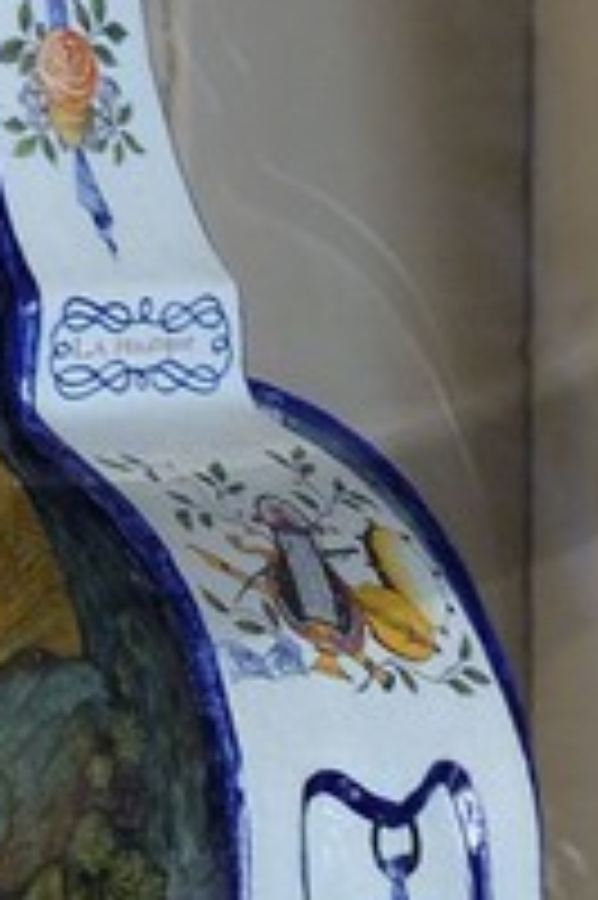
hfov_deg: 2.6
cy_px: -752
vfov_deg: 3.9
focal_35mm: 527
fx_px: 13153
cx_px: 22
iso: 800
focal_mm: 66
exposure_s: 1/30
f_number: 6.3
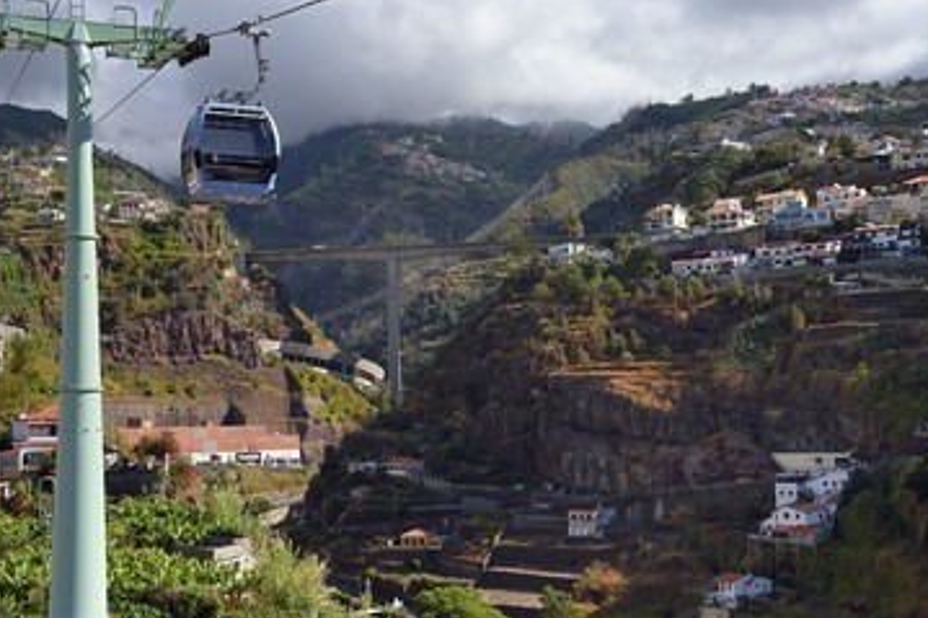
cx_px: 430
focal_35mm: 54
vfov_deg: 25.0
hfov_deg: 36.9
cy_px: 297
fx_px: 1391
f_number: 10
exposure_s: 1/200
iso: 200
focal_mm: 46
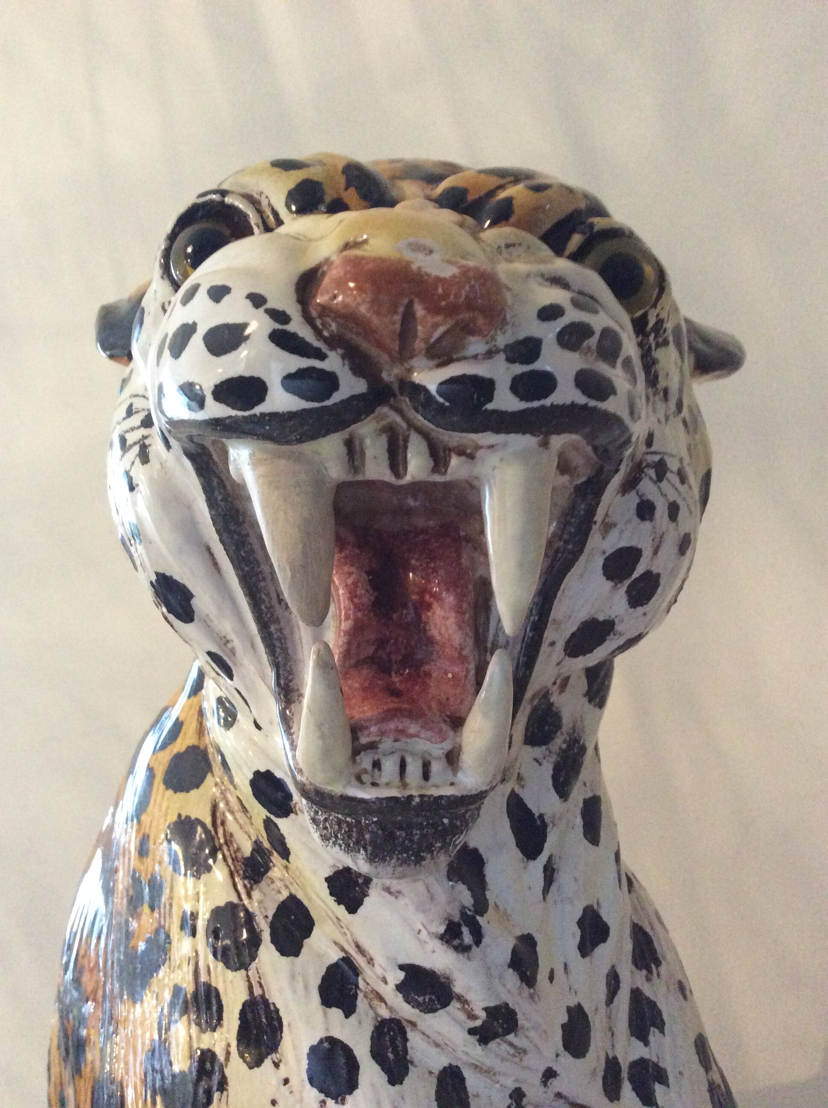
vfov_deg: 56.9
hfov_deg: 44.1
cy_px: 554
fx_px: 1023
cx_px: 414
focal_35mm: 32
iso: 320
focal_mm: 3.3
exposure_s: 1/20
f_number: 2.4
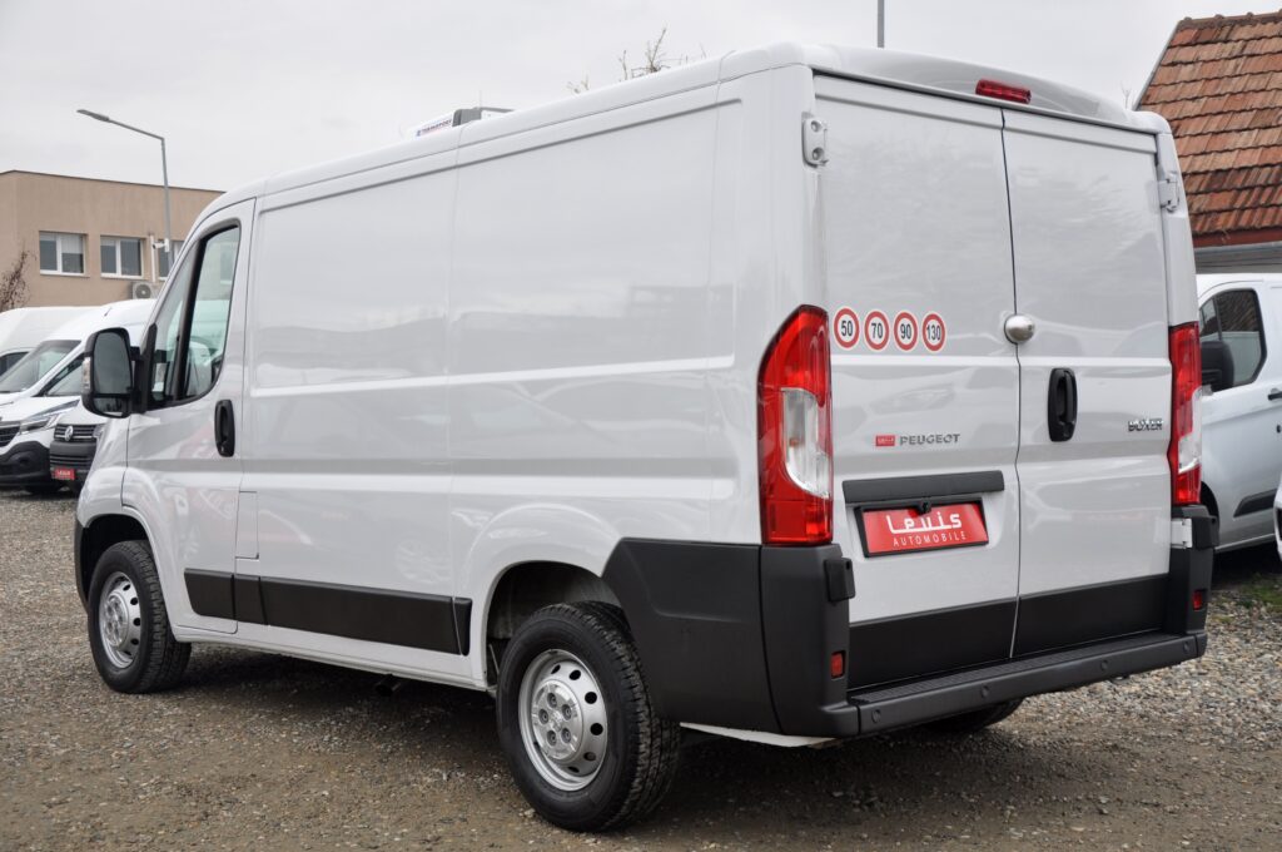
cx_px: 641
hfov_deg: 43.7
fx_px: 1600
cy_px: 426
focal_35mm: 45
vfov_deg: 29.8
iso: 400
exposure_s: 1/160
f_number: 6.3
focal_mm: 30
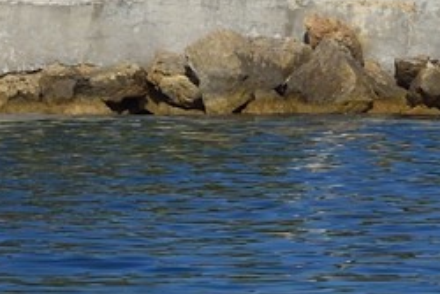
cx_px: 1246
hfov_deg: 2.0
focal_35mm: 1022
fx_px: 12498
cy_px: -418
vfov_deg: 1.3
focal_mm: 160
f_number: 14
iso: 200
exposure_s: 1/400
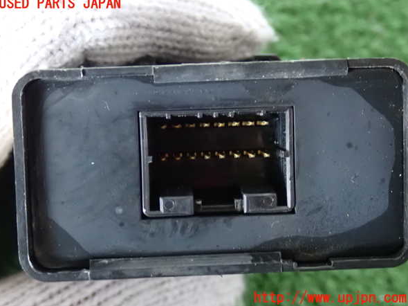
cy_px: 151
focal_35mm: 59
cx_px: 203
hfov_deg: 32.7
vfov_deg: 24.8
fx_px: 695
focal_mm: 10.35
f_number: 3.5
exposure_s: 1/10
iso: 1600
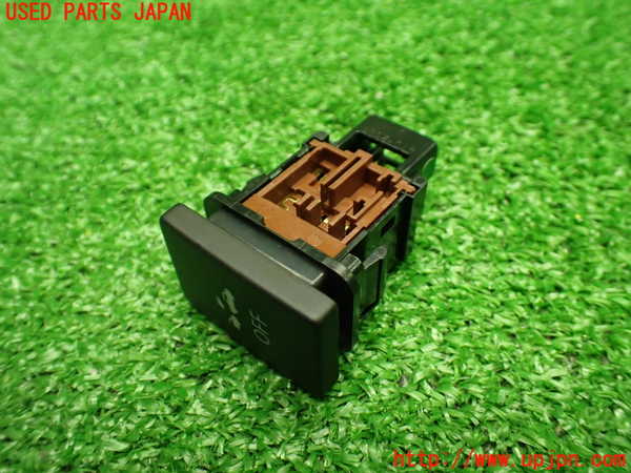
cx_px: 316
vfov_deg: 46.8
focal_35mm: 30
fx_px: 547
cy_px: 236
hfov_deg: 60.0
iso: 800
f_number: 2.3
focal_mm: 5.4
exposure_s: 1/125
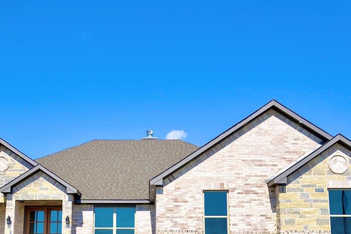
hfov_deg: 33.9
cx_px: 156
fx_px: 575
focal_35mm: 59
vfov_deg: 22.9
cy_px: 140
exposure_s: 1/1250
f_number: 5
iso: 100
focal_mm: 26
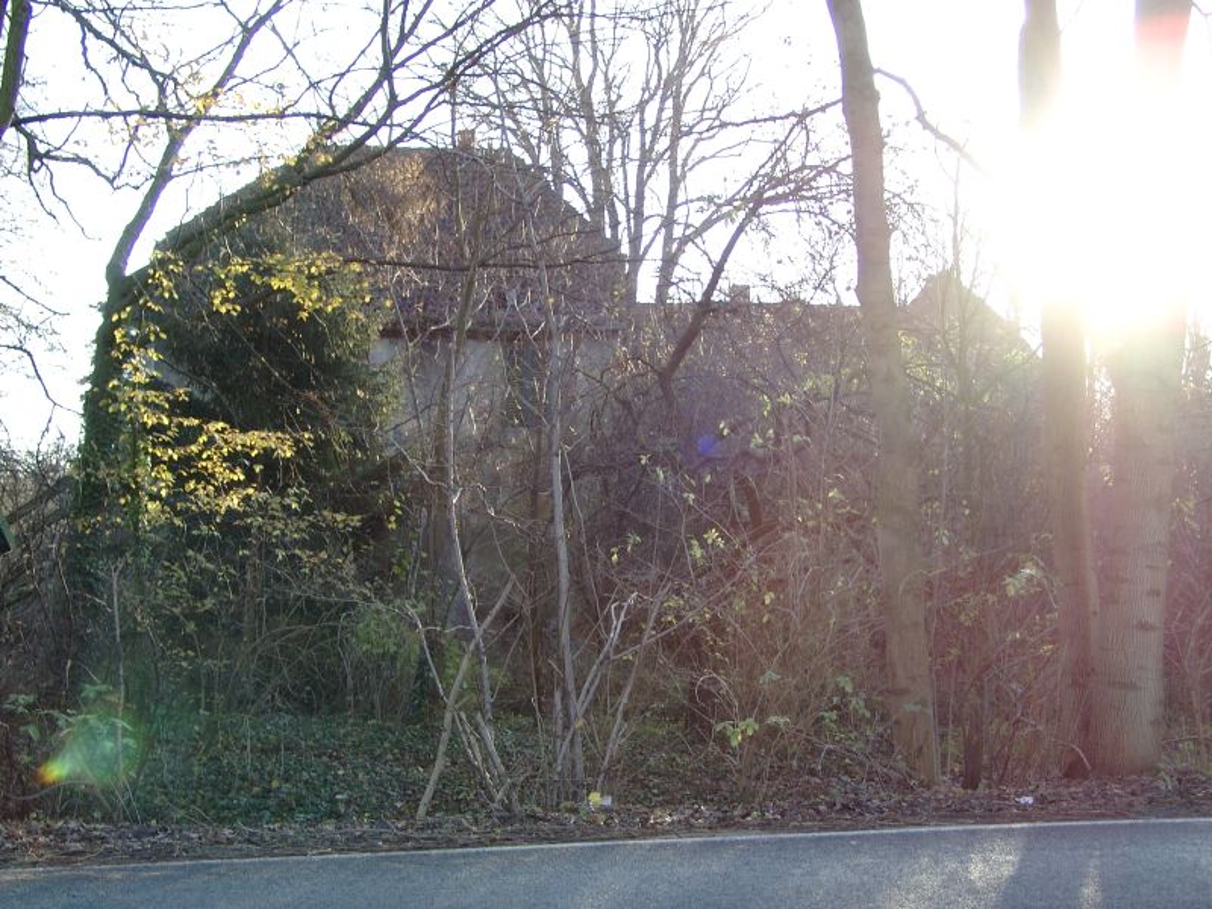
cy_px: 454
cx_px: 606
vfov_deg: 29.1
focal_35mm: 50
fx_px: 1751
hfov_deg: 38.2
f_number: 2.8
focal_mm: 10.4
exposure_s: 1/119
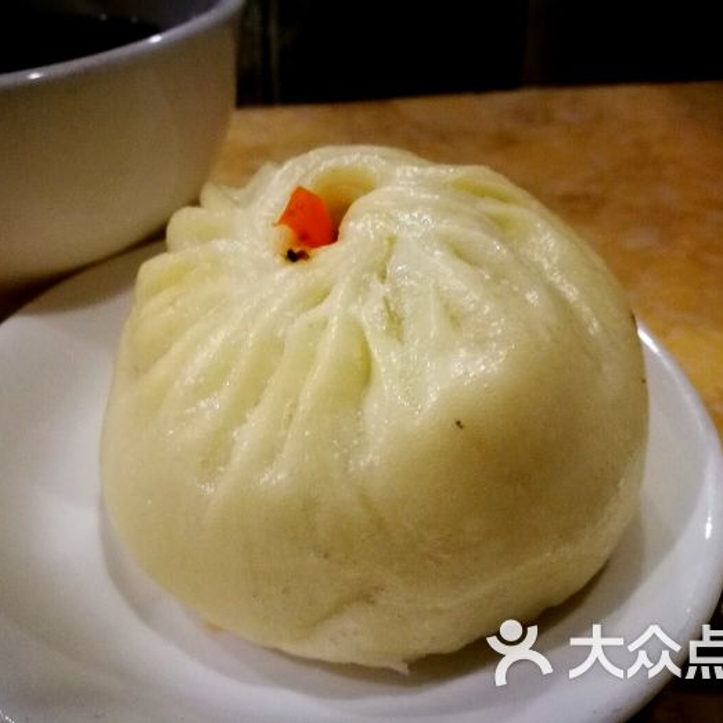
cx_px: 349
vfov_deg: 51.1
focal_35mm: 32
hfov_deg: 51.1
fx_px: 756
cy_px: 361
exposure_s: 1/20
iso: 640
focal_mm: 4.5
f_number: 2.2
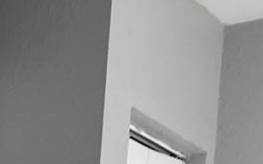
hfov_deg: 9.8
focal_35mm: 166
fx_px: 1189
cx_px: -515
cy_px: 576
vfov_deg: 6.7
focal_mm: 5.7
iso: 40
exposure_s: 1/121
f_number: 1.5
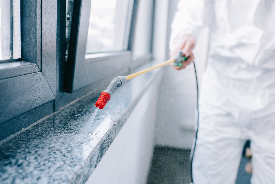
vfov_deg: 37.9
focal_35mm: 35
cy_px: 92
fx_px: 267
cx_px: 138
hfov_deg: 54.4
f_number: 3.5
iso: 800
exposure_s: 1/200
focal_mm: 35
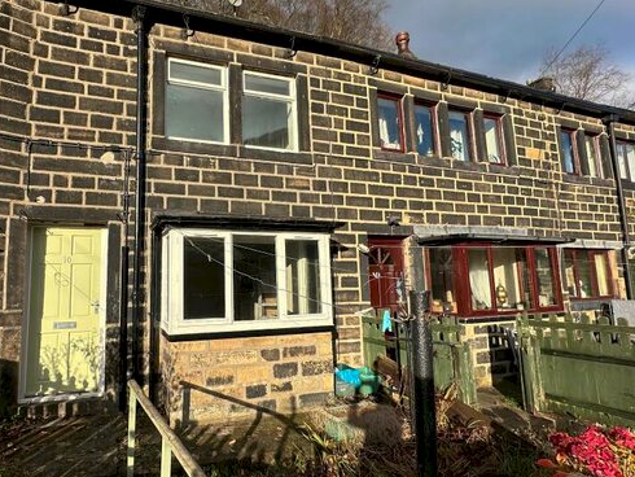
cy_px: 246
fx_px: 367
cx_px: 229
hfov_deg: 79.9
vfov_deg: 66.0
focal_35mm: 20
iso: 50
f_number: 2.2
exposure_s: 1/2174
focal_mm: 2.22
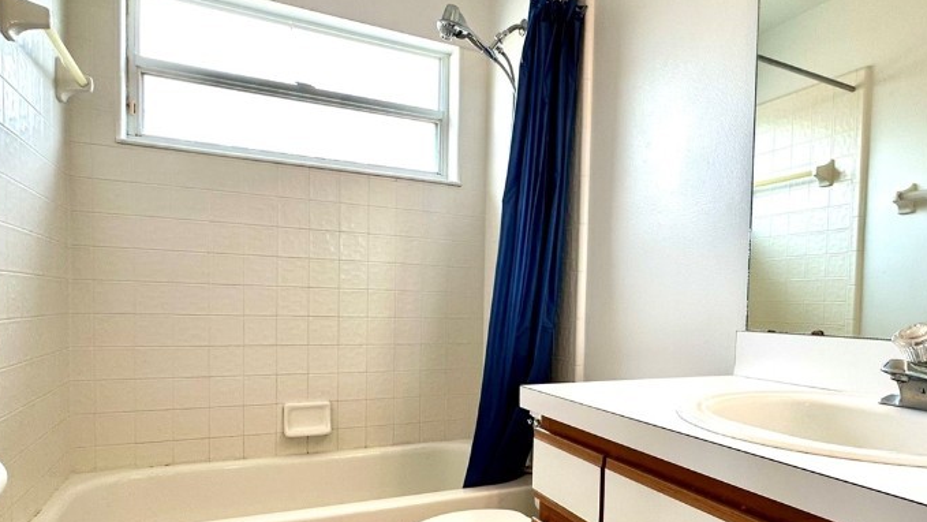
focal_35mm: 23
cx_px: 550
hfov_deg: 77.9
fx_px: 565
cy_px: 333
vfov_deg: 48.9
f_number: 2.2
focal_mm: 2.22
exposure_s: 1/120
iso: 80
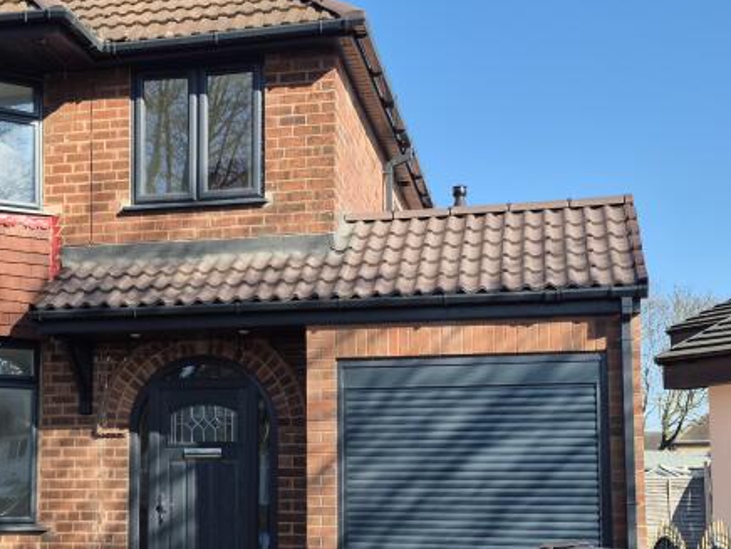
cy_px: 415
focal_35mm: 54
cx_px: 231
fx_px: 1140
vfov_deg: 26.7
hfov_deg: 35.1
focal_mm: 5.4
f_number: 1.8
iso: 25
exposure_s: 1/742
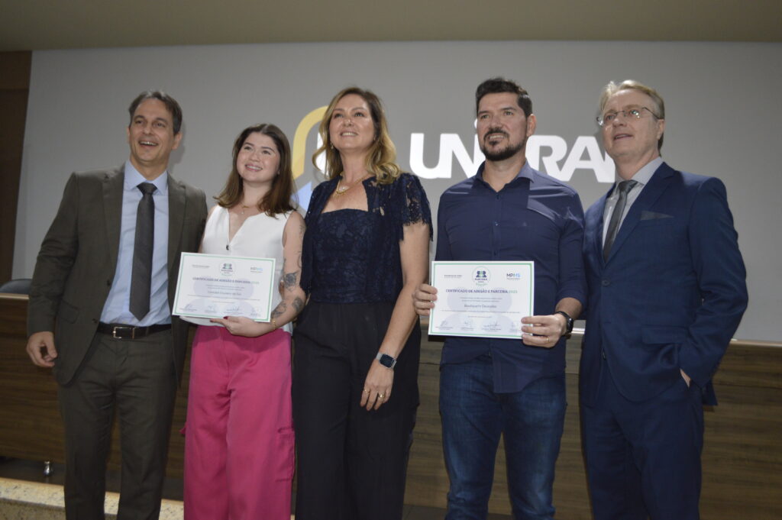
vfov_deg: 39.9
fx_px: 716
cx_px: 391
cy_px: 260
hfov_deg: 57.3
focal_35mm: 33
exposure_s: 1/60
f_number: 3.8
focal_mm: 22
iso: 900
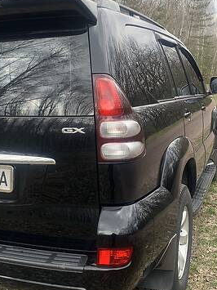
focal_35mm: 44
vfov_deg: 42.9
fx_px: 368
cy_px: 136
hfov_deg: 32.8
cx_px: 95
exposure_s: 1/316
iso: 25
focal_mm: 4.2
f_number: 1.8
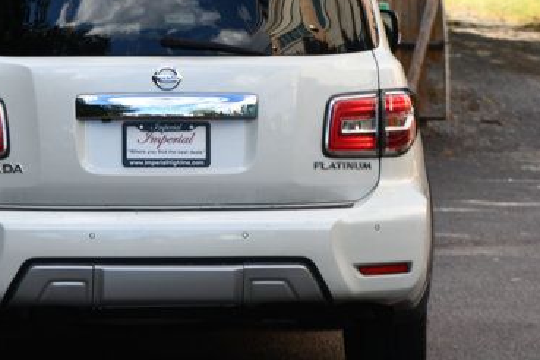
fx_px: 3690
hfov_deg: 8.4
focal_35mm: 246
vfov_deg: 5.6
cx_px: 173
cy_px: 112
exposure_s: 1/250
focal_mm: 95
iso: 200
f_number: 6.3
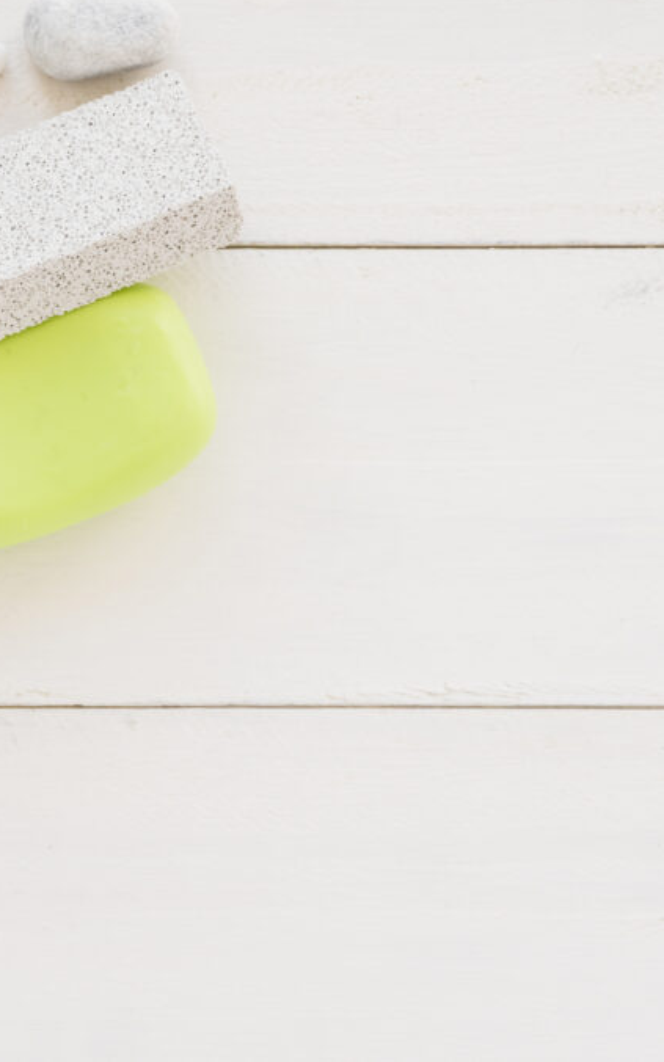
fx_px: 3128
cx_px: 118
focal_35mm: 108
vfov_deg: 19.3
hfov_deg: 12.1
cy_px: 527
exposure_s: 1/125
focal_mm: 70
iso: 200
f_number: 7.1
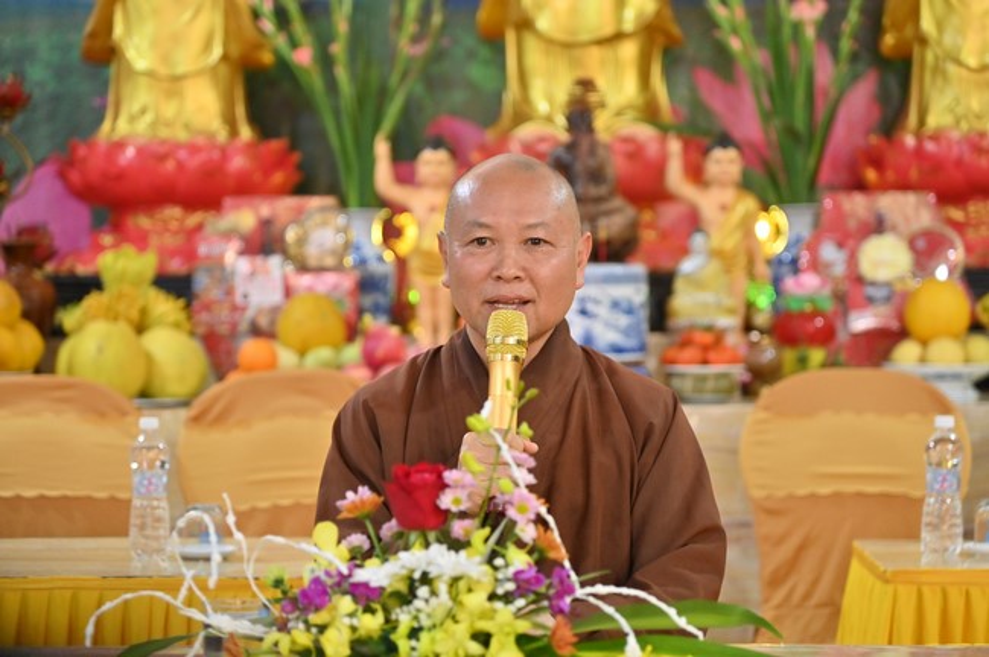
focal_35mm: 120
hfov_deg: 17.1
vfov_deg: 11.4
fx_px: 3293
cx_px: 494
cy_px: 328
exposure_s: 1/125
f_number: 4
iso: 3200
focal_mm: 120
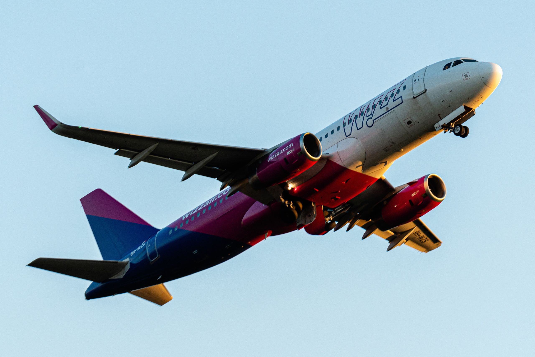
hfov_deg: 7.8
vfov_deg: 5.2
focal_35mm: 264
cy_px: 178
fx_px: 3923
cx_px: 268
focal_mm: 264
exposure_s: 1/800
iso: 800
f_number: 7.1
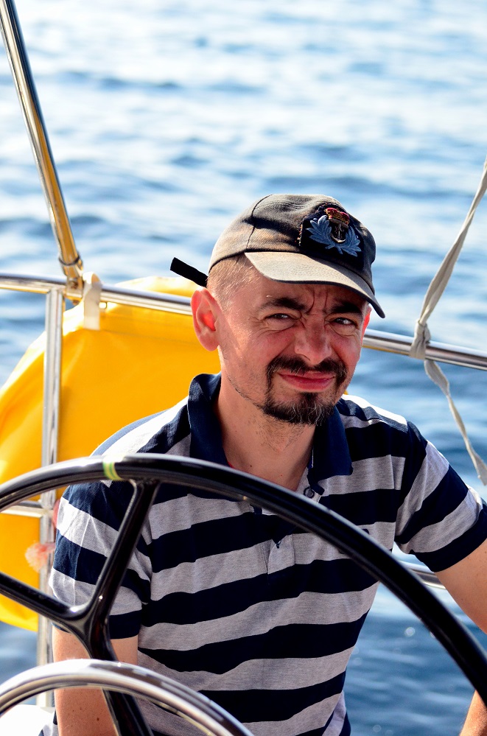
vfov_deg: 19.5
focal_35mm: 105
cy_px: 368
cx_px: 244
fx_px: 2142
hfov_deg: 13.0
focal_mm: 70
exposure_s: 1/8000
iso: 2500
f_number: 4.5
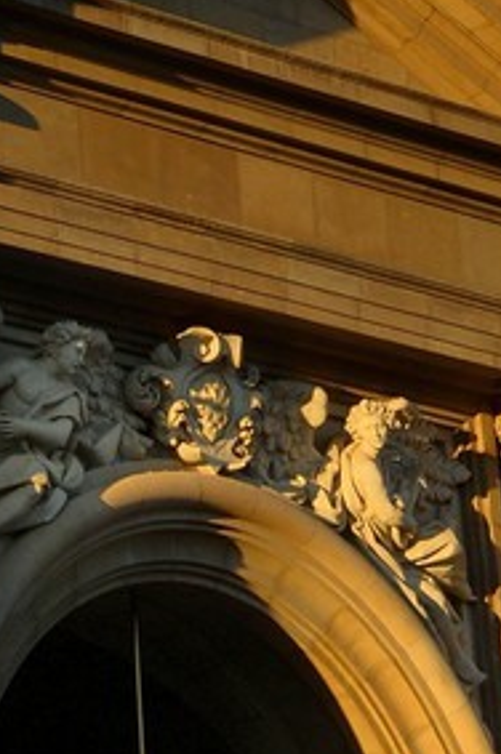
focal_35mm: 164
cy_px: -786
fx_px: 3432
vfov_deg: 11.3
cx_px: -189
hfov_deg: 8.2
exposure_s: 1/160
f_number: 10
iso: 200
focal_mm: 29
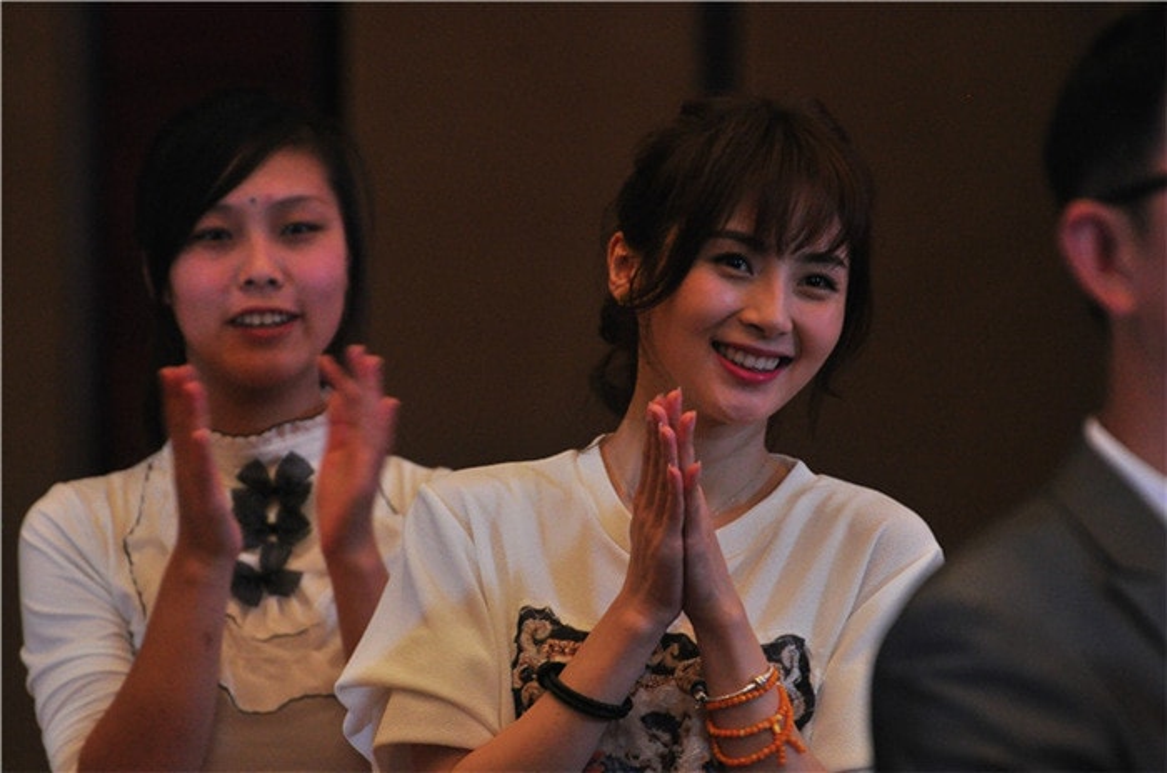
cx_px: 584
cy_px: 386
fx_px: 12619
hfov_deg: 5.3
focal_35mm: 390
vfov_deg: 3.5
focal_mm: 260
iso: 1250
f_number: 5.6
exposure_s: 1/100
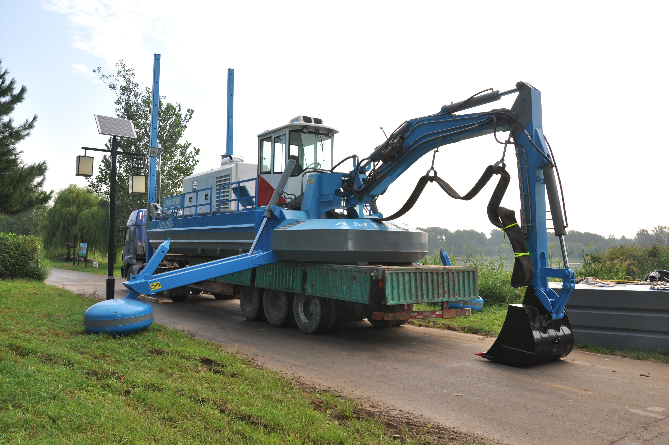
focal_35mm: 27
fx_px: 501
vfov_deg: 47.8
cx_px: 334
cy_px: 222
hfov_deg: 67.4
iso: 200
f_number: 9
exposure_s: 1/200
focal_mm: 18
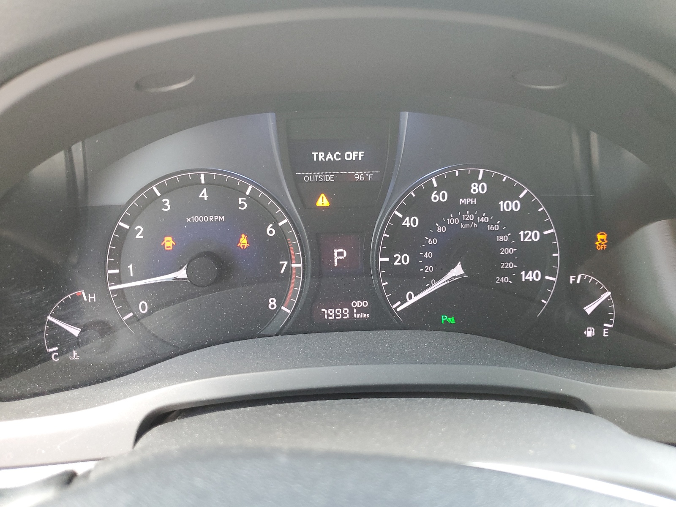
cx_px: 338
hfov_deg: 67.3
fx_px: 508
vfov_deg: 53.1
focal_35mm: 26
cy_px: 254
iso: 136
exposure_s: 1/50
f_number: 1.5
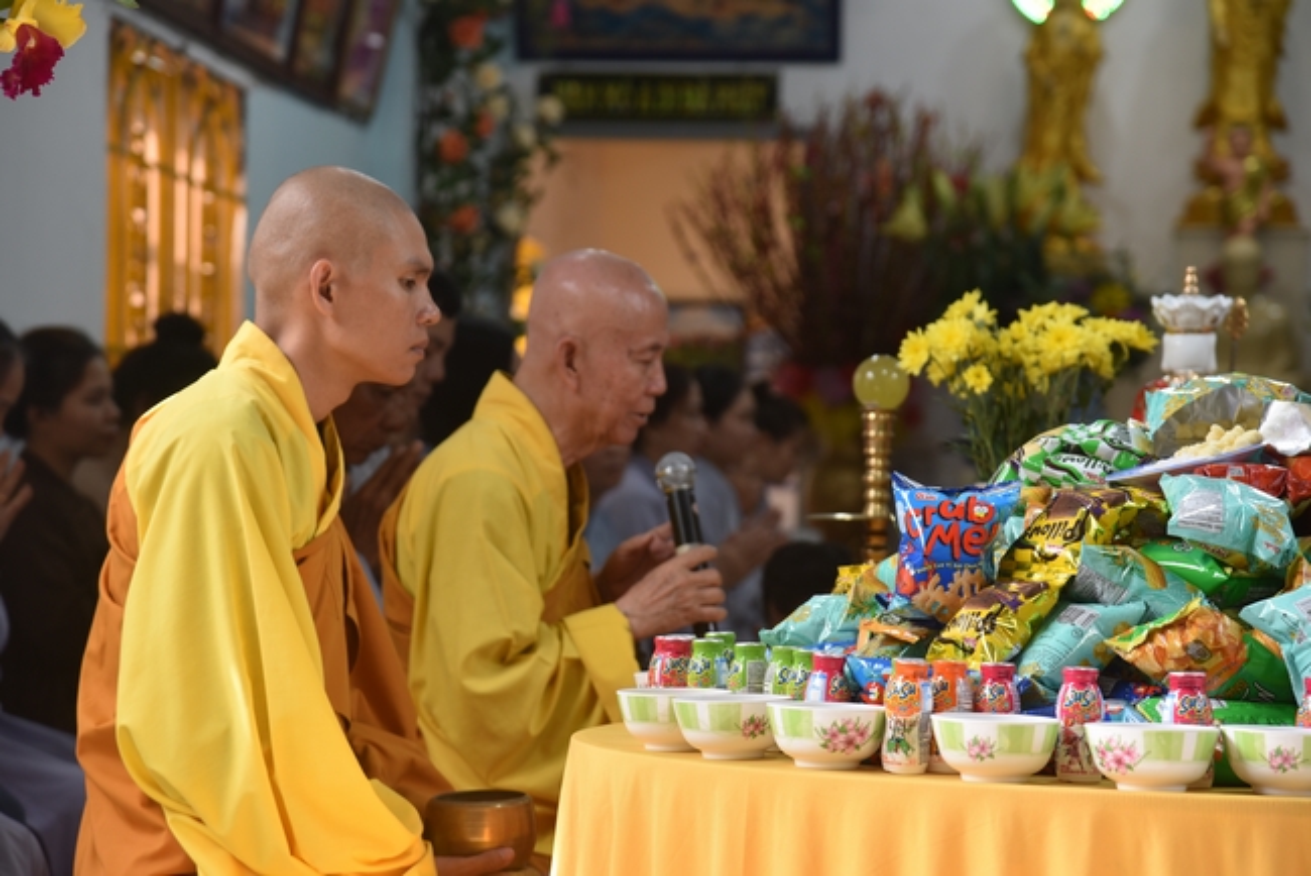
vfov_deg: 11.4
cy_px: 438
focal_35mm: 120
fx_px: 4372
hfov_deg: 17.1
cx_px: 656
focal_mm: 120
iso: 400
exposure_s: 1/100
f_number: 5
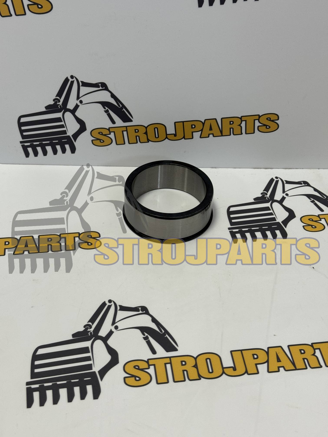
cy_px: 218
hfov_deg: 30.3
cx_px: 164
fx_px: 606
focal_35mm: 48
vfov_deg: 39.7
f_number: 1.78
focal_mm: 6.86
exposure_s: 1/50
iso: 100
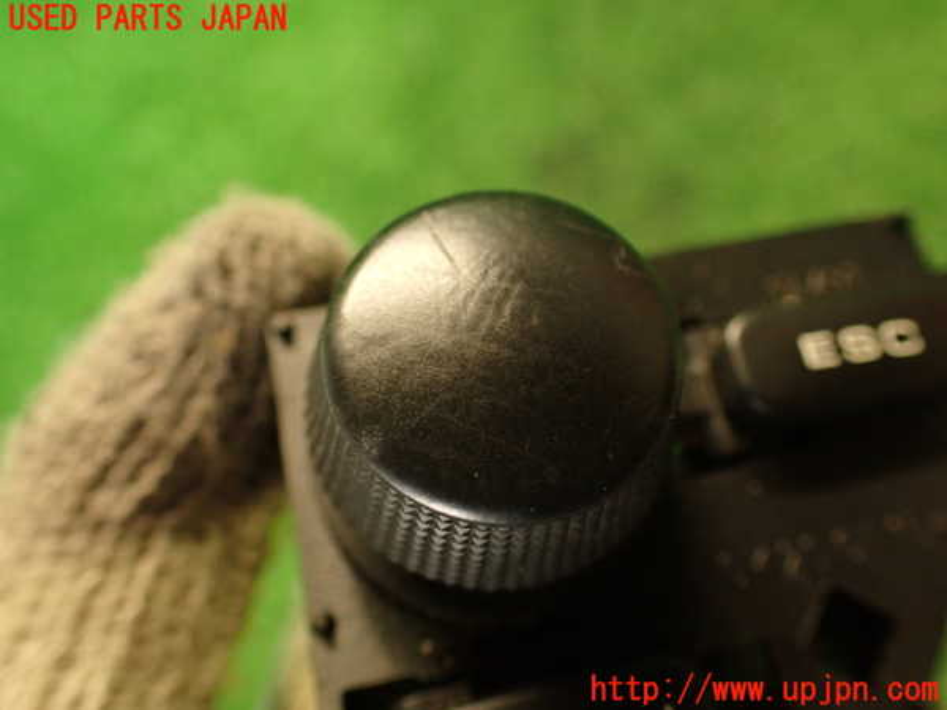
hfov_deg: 60.0
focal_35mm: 30
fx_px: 821
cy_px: 355
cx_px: 474
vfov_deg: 46.8
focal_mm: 5.4
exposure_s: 1/30
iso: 500
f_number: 2.3
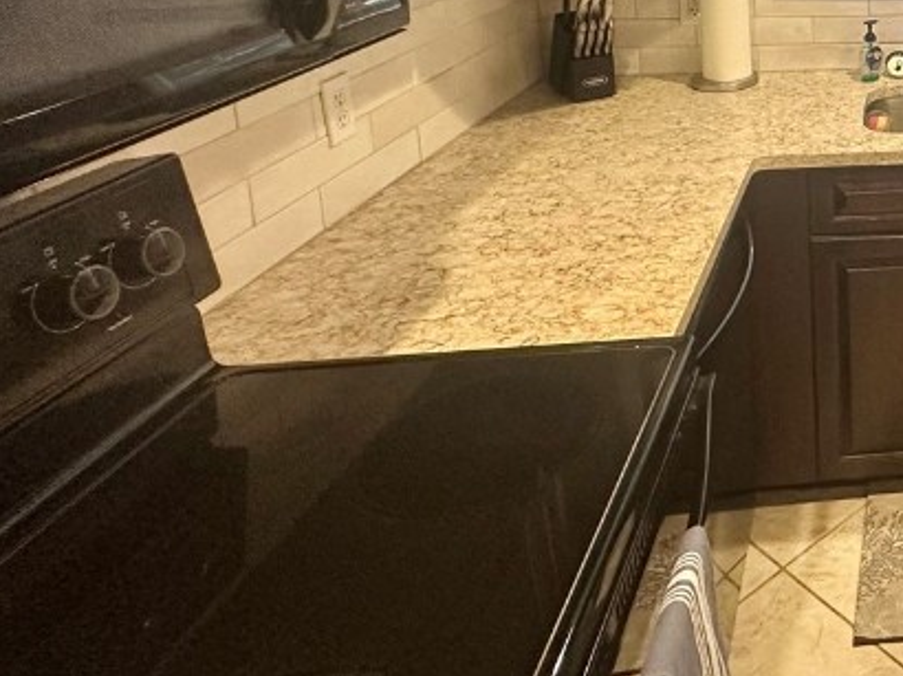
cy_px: -9
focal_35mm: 35
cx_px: 1053
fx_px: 912
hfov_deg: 39.8
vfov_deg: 36.3
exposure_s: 1/120
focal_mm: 2.22
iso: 250
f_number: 2.2
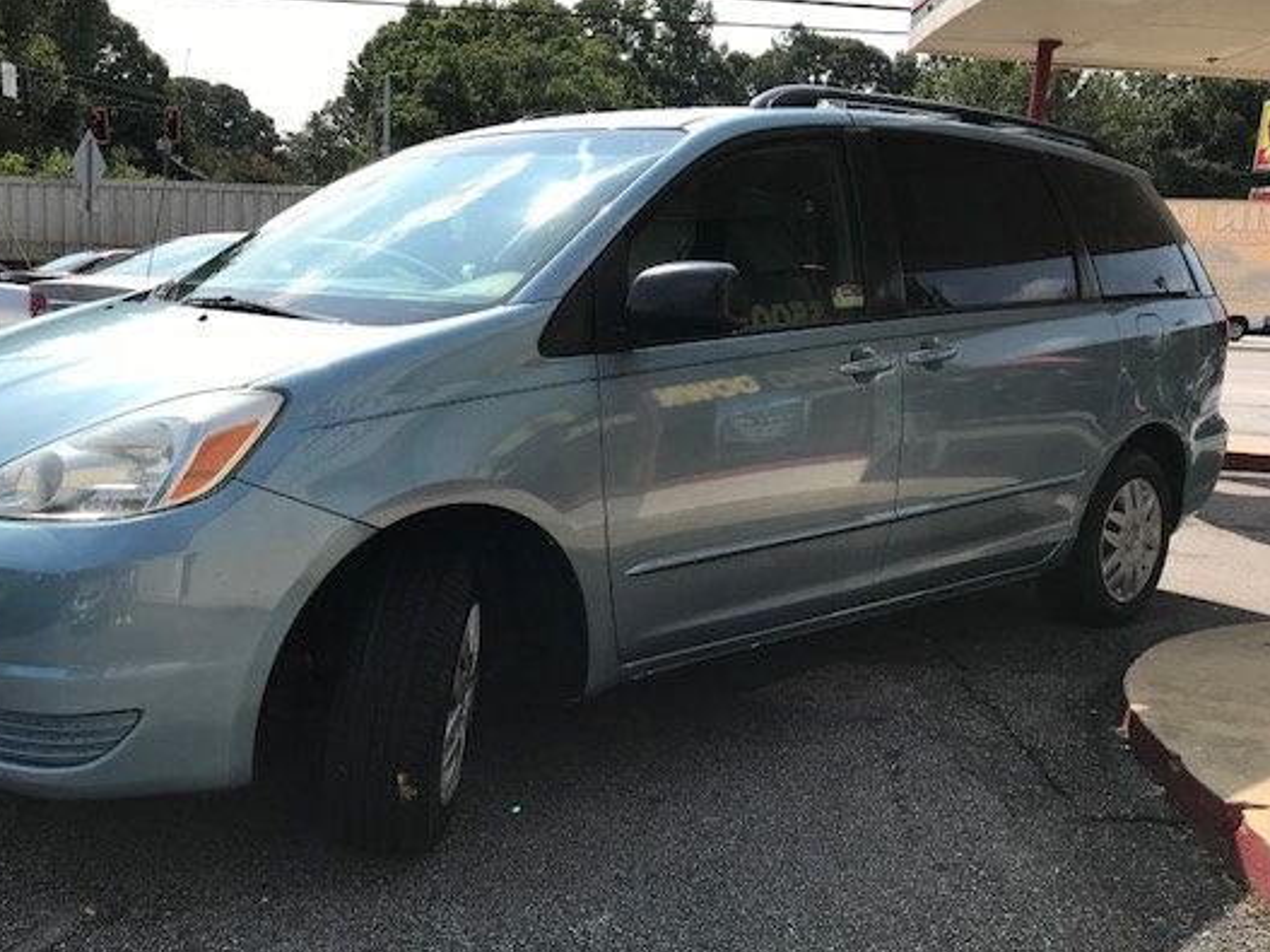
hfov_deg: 53.8
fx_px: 1247
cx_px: 540
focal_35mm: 34
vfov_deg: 41.8
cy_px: 492
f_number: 1.8
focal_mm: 3.99
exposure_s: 1/1916
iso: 20
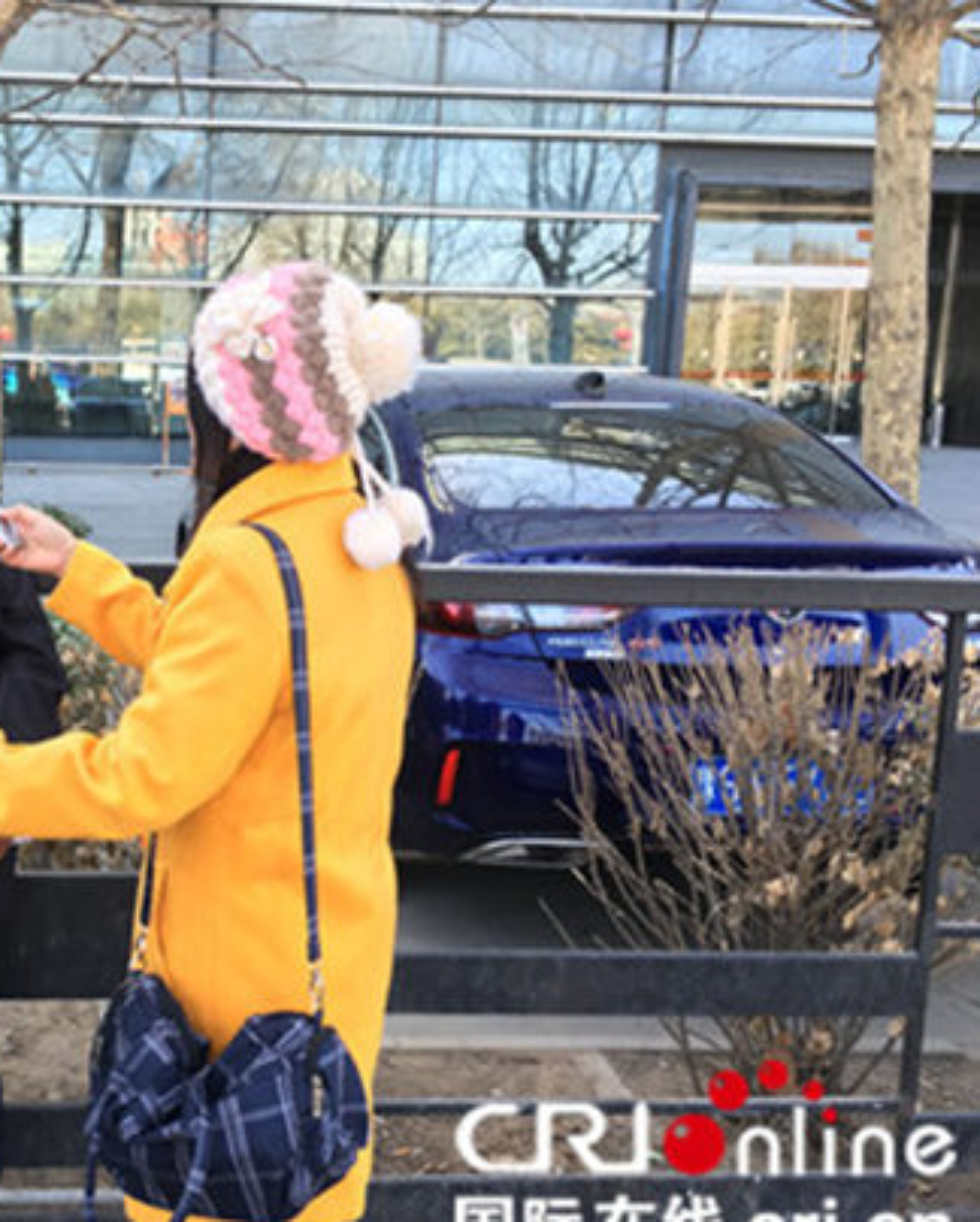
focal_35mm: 42
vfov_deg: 43.8
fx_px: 1520
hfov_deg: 34.1
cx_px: 136
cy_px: 656
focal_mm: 4.15
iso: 32
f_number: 2.2
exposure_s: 1/100
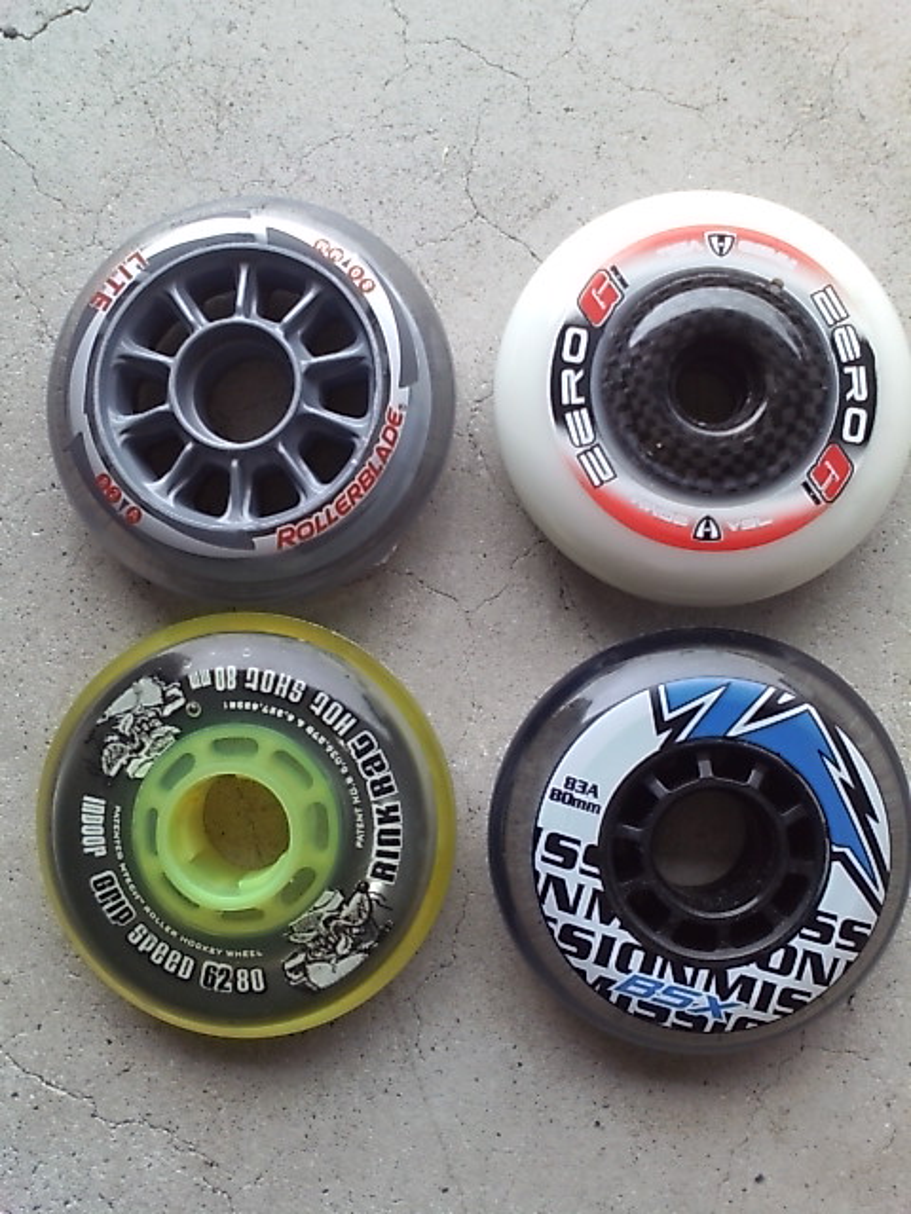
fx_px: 1018
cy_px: 607
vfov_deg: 61.7
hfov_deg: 48.2
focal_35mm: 29
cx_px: 456
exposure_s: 1/66.7
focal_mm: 3.73
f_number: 3.5
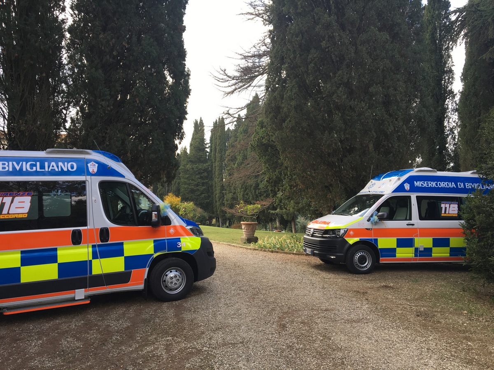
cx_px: 247
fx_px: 414
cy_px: 185
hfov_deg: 61.7
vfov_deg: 48.2
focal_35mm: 29
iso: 25
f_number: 2.2
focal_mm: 4.15
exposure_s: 1/176
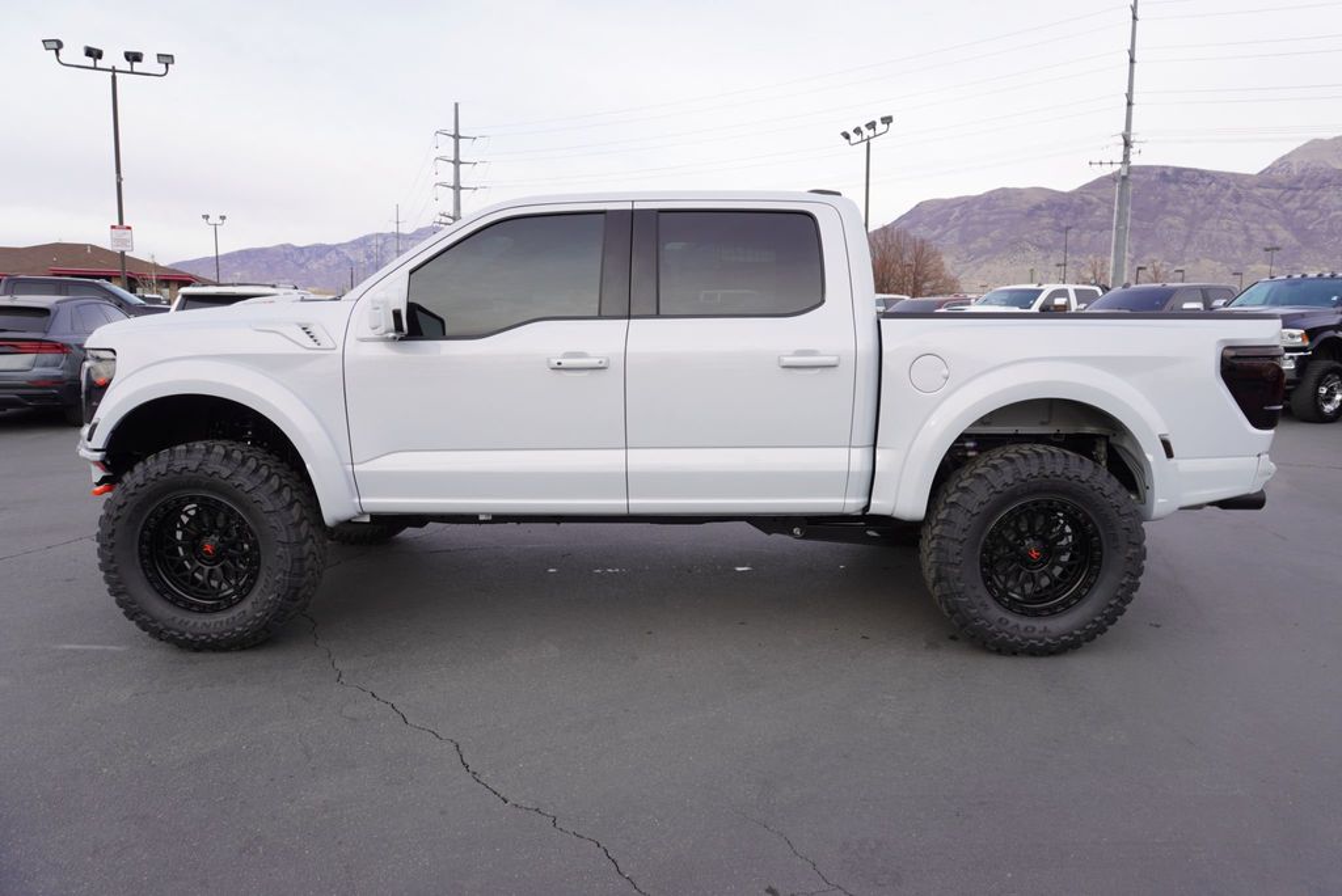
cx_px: 671
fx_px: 895
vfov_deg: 53.2
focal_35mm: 24
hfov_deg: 73.7
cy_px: 448
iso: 100
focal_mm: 16
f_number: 6.3
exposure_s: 1/100
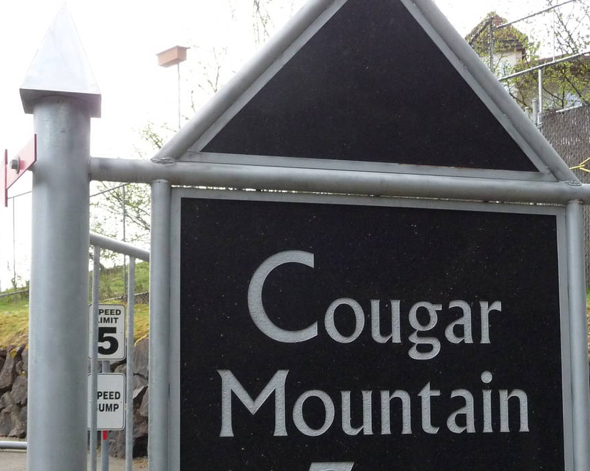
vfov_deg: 27.8
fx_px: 943
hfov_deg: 34.7
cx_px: 334
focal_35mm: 54
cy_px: 333
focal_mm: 5
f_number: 3.4
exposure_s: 1/500
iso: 320
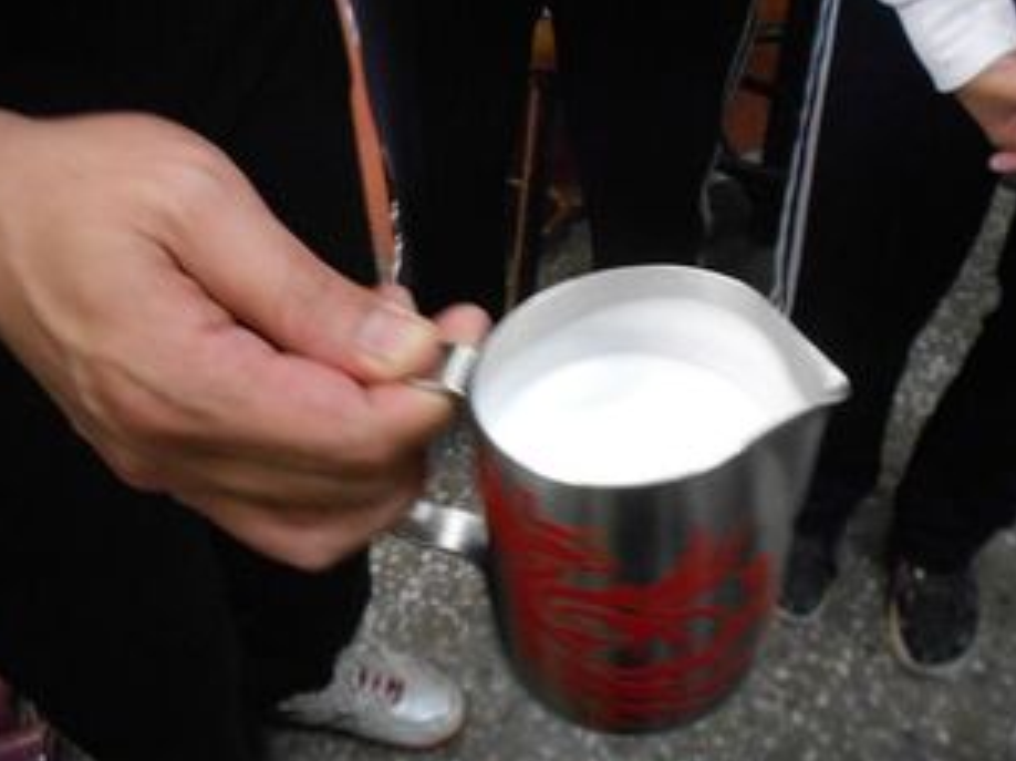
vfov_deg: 41.5
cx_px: 475
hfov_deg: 54.0
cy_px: 465
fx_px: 997
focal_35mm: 34
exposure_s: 1/30
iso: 400
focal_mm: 4.6
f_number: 3.2
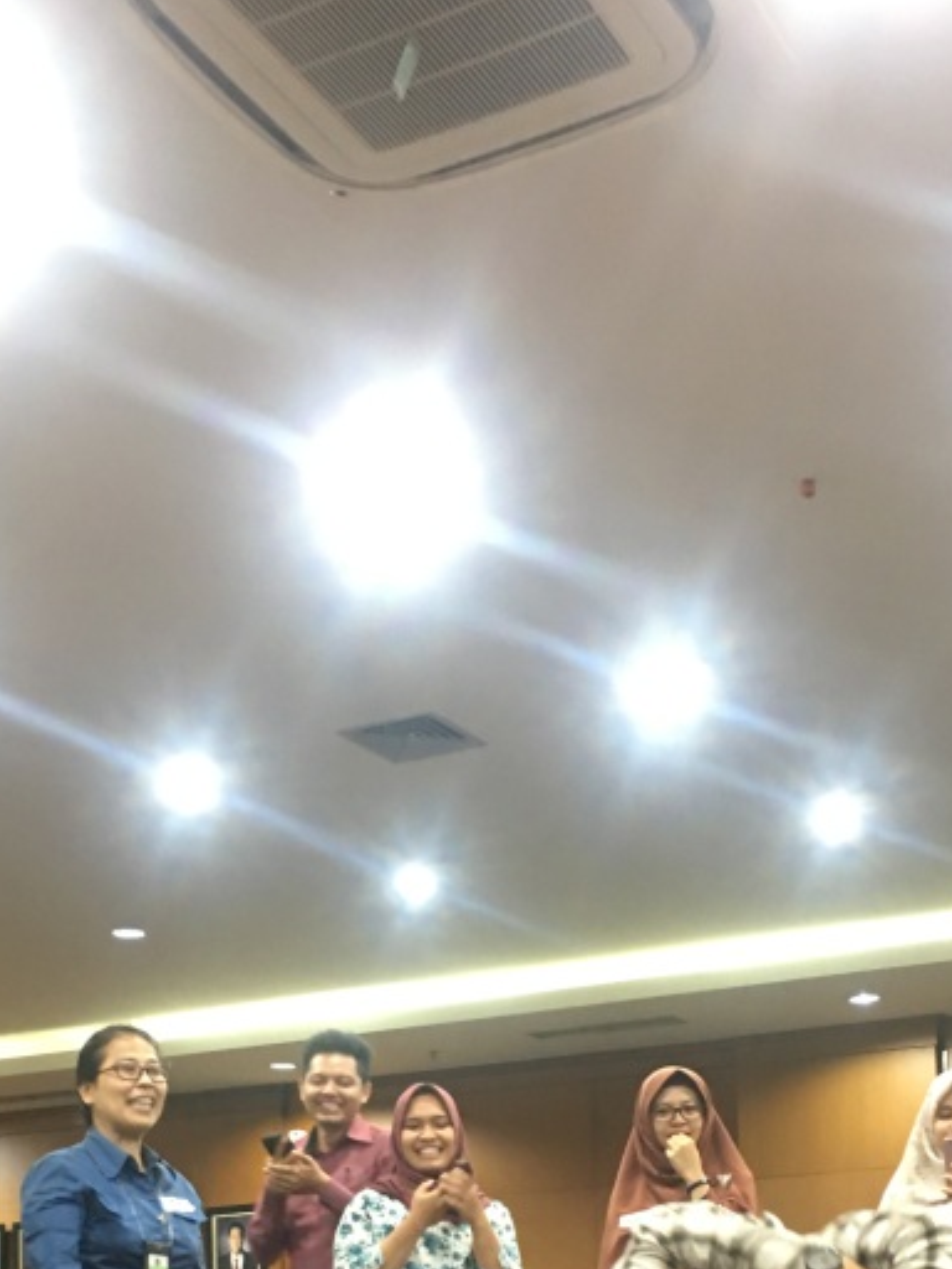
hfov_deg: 25.2
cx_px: 469
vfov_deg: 31.3
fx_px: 2127
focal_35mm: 58
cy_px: 1200
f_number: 2.2
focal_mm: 4.15
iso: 100
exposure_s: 1/10
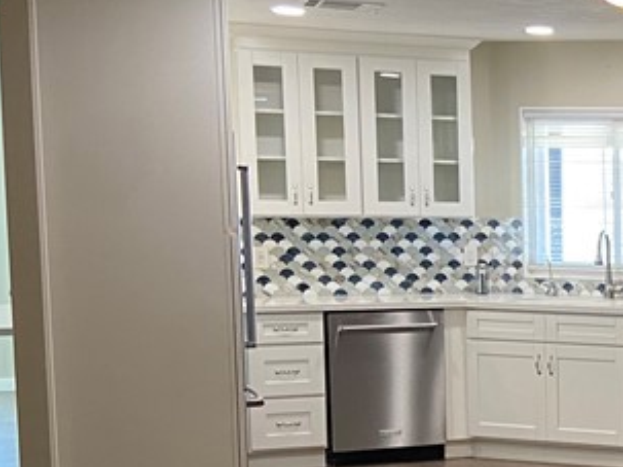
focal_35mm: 88
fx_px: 1583
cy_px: 381
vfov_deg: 16.6
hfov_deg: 18.9
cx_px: 993
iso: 200
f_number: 1.8
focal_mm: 4.25
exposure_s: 1/60
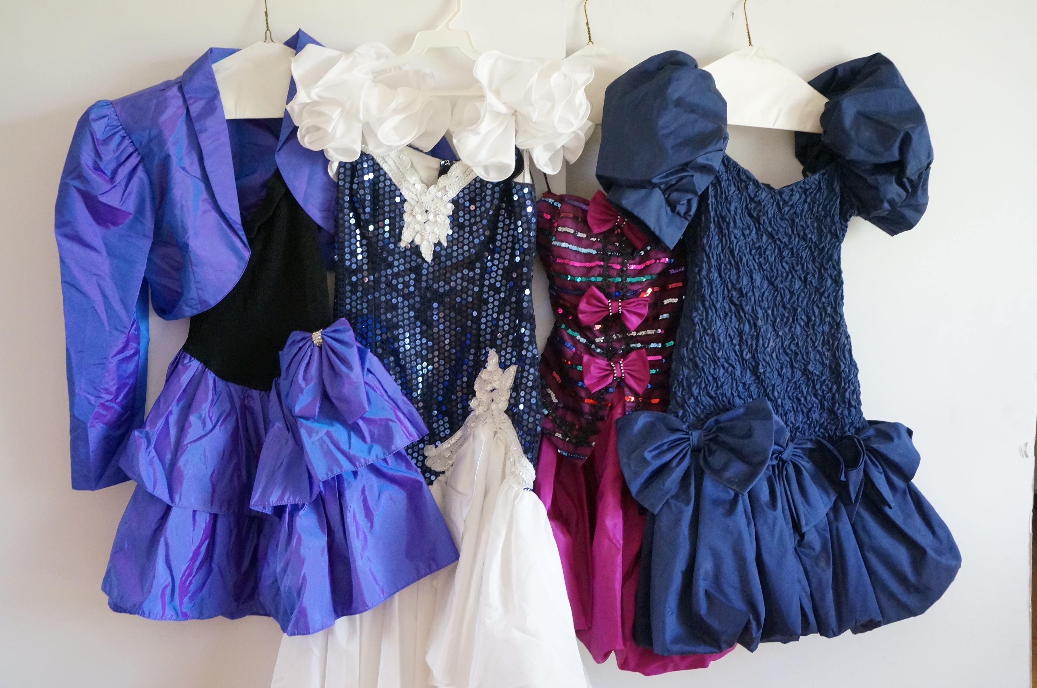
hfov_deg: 59.6
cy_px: 344
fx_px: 906
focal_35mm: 32
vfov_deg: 41.6
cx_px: 518
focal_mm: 21
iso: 3200
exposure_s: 1/40
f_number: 7.1
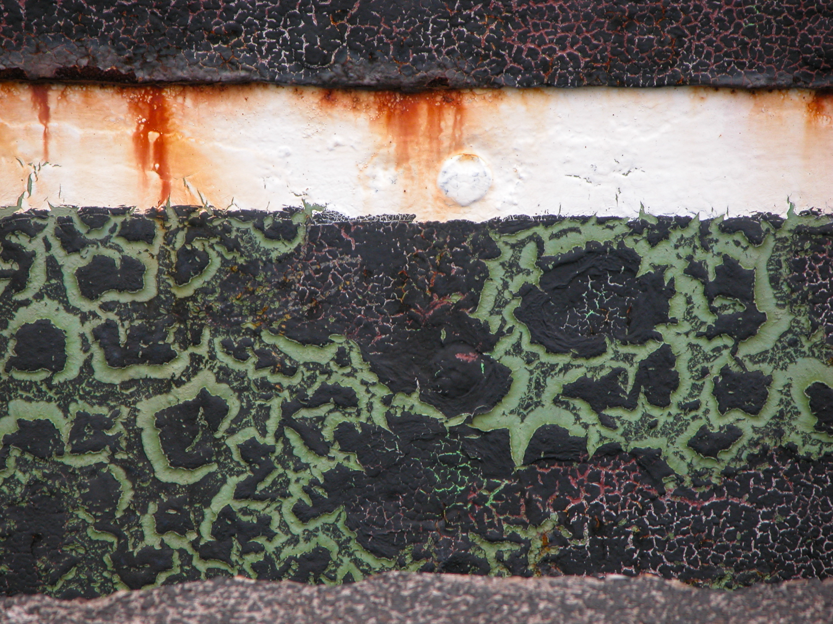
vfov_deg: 5.4
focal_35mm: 276
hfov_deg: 7.2
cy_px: 312
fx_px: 6642
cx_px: 416
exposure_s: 1/484
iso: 100
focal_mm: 71.2
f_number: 4.2
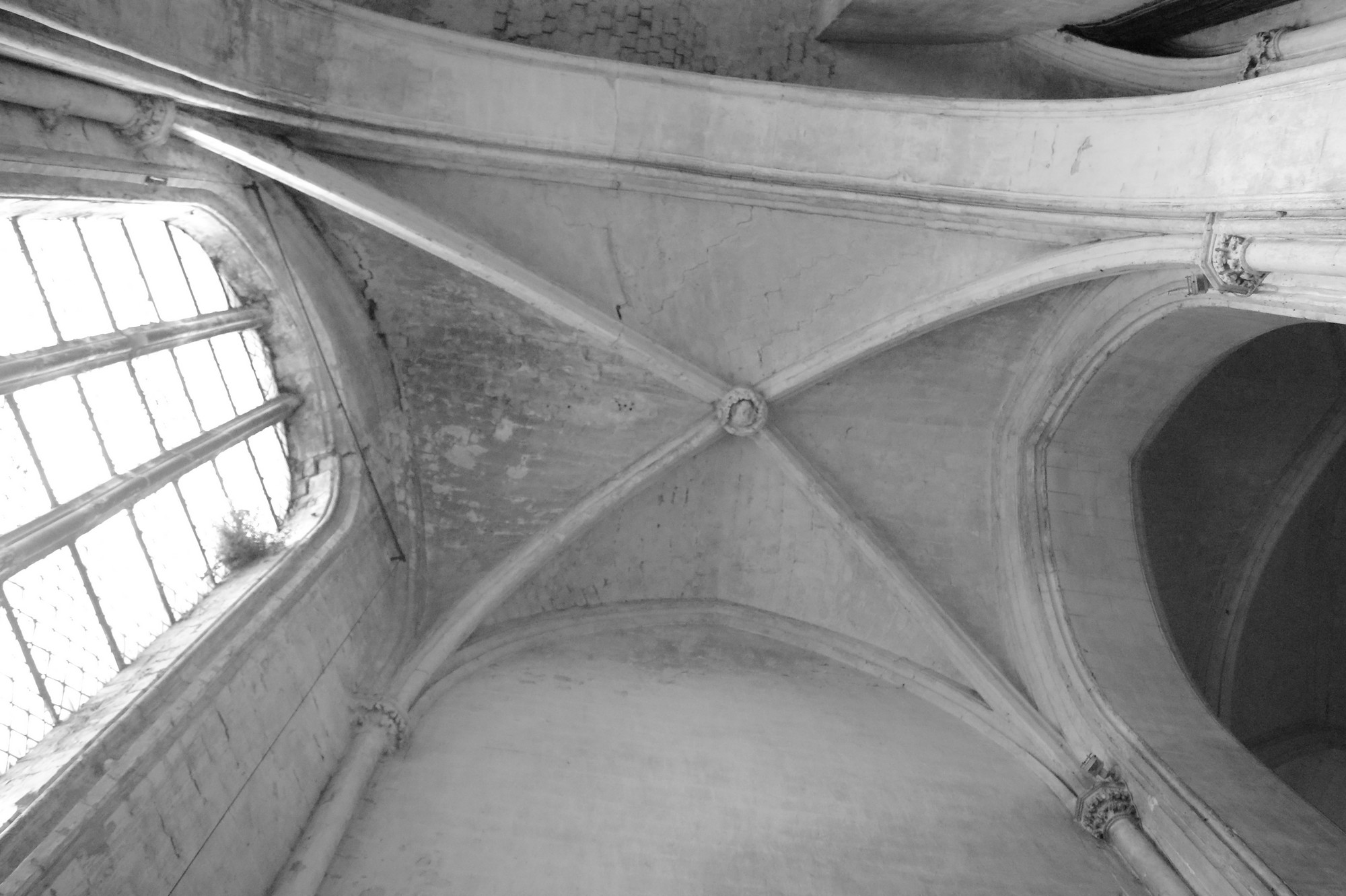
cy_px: 448
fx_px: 1121
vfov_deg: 43.6
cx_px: 673
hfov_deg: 62.0
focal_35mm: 30
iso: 1600
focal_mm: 20
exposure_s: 1/40
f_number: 4
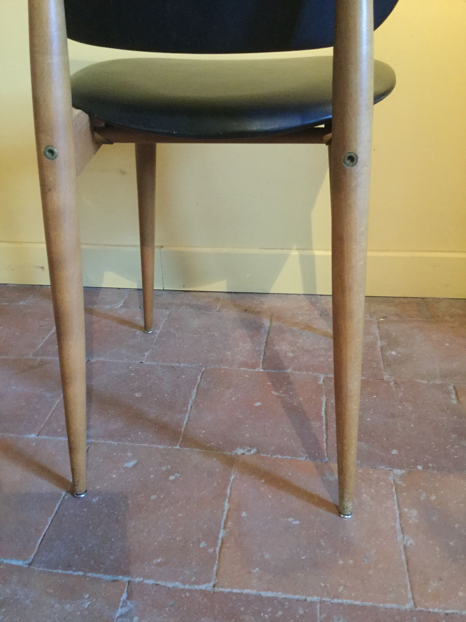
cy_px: 311
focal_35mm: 31
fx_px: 556
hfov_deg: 45.4
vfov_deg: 58.4
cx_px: 233
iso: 400
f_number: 2.4
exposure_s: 1/17
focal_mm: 3.3
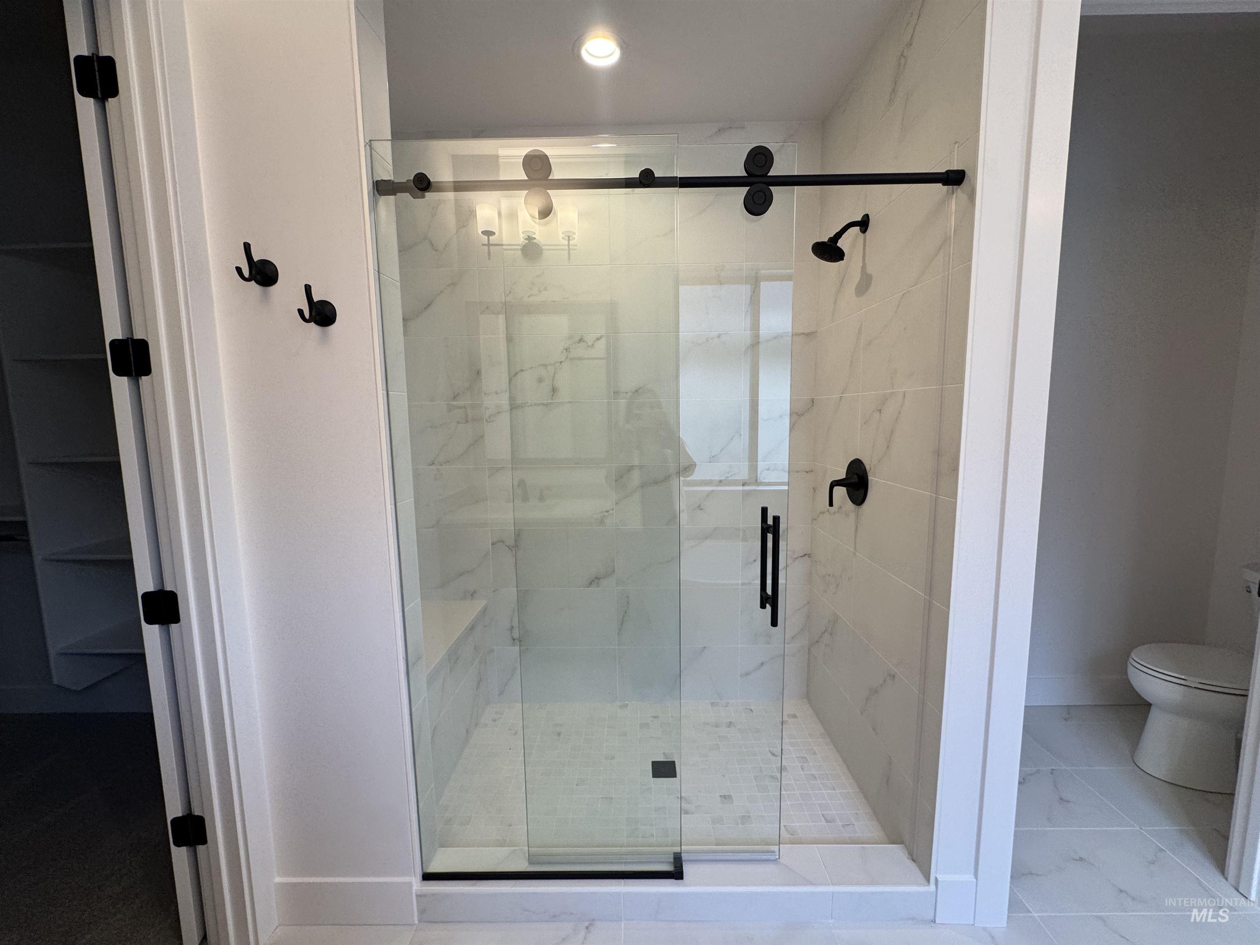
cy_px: 472
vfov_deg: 85.7
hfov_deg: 102.1
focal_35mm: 14
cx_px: 630
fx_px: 510
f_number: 2.2
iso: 160
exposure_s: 1/120
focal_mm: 2.22
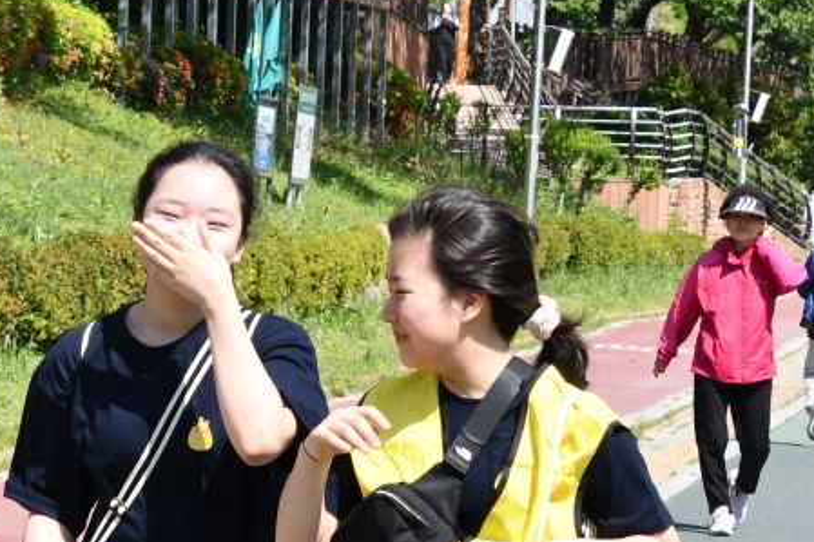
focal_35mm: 242
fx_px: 5470
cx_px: 277
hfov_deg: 8.5
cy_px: 584
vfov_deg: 5.7
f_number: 13
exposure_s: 1/640
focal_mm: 52
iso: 800
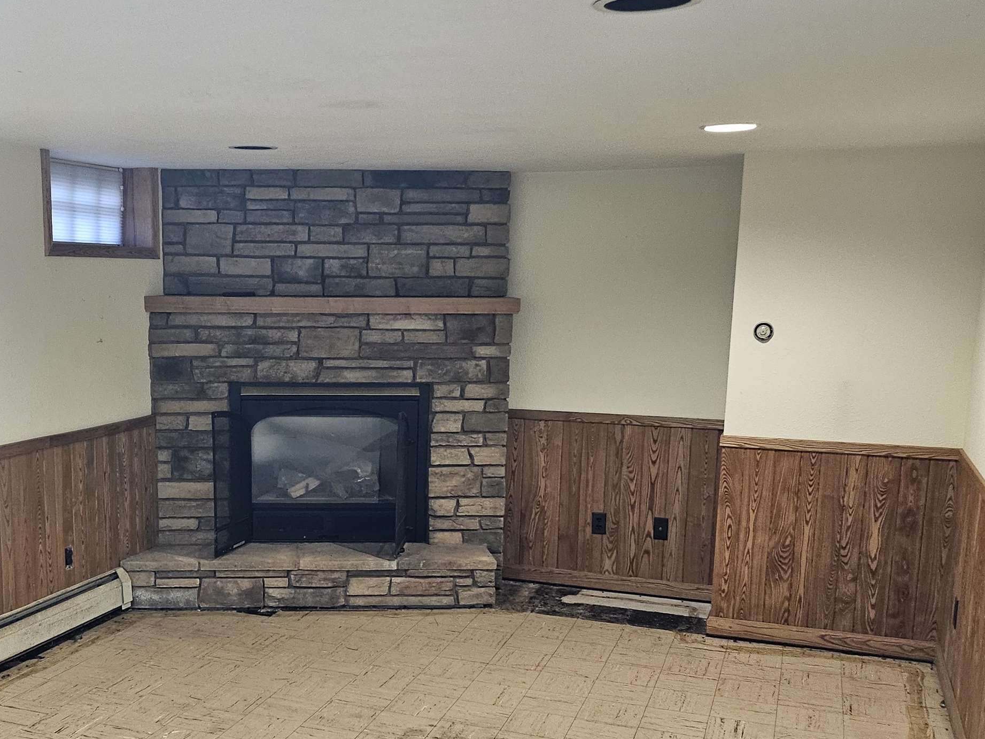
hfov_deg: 45.9
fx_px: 1138
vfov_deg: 35.6
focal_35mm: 40
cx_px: 312
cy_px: 492
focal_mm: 5
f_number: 1.8
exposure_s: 1/60
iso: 640
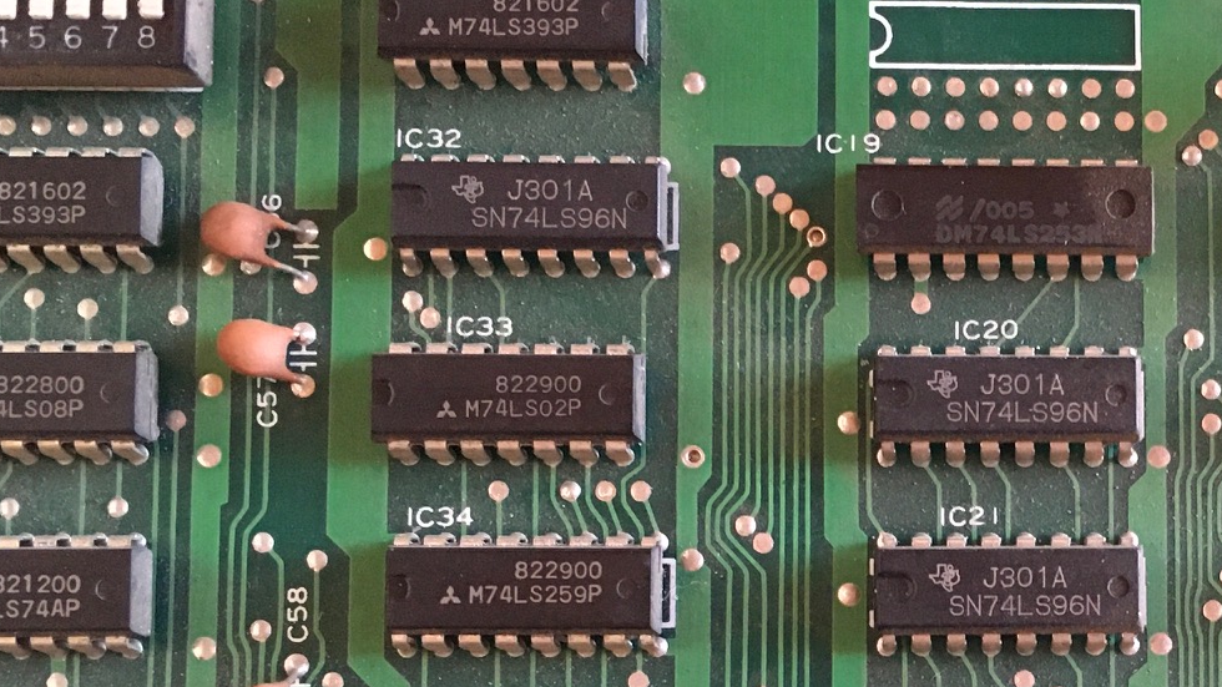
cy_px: 636
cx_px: 1151
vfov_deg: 18.2
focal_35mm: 65
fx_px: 2106
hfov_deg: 30.6
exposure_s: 1/25
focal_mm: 4.15
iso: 200
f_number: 2.2
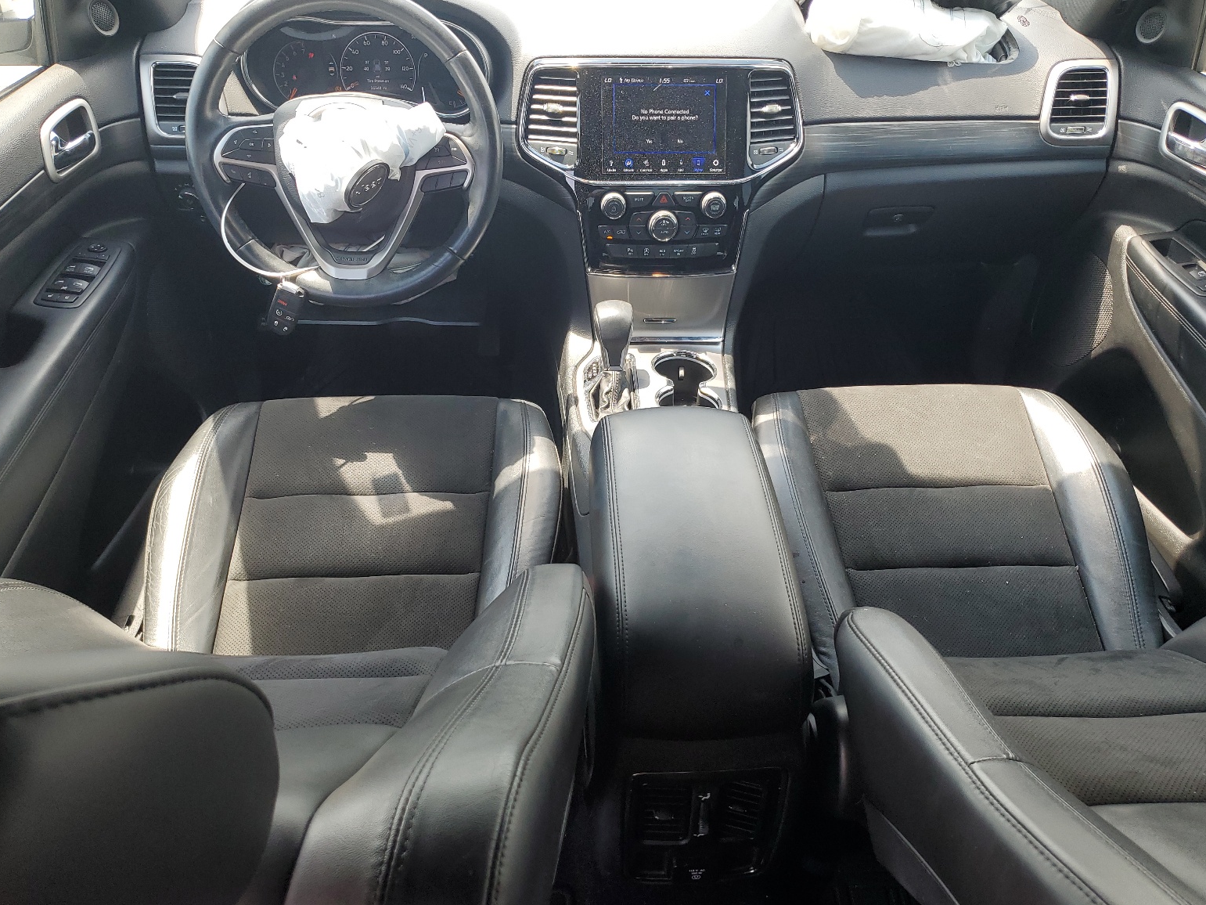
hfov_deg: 65.3
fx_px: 941
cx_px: 614
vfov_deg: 51.4
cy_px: 443
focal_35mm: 27
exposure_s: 1/238
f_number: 1.5
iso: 50
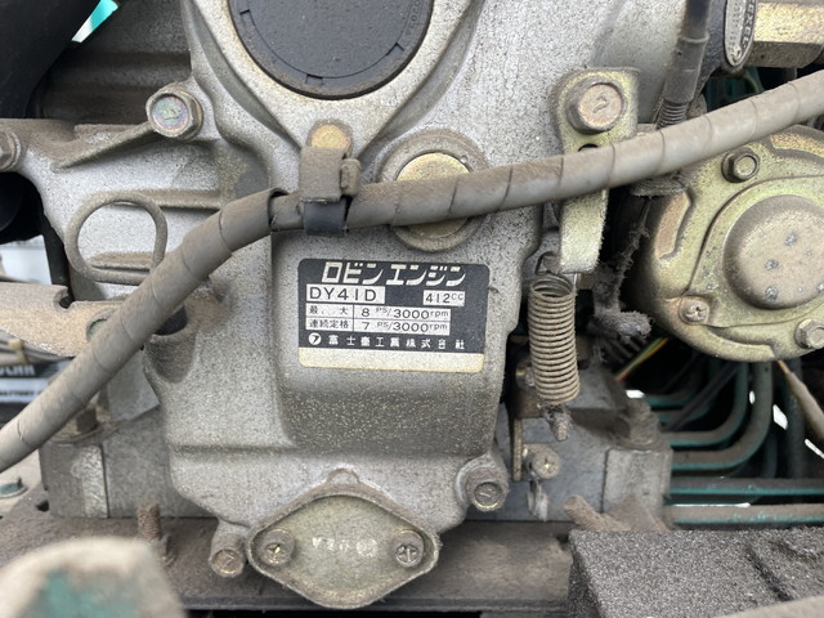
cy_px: 309
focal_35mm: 26
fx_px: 619
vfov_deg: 53.1
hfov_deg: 67.3
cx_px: 412
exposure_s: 1/121
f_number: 1.6
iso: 40
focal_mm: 4.2
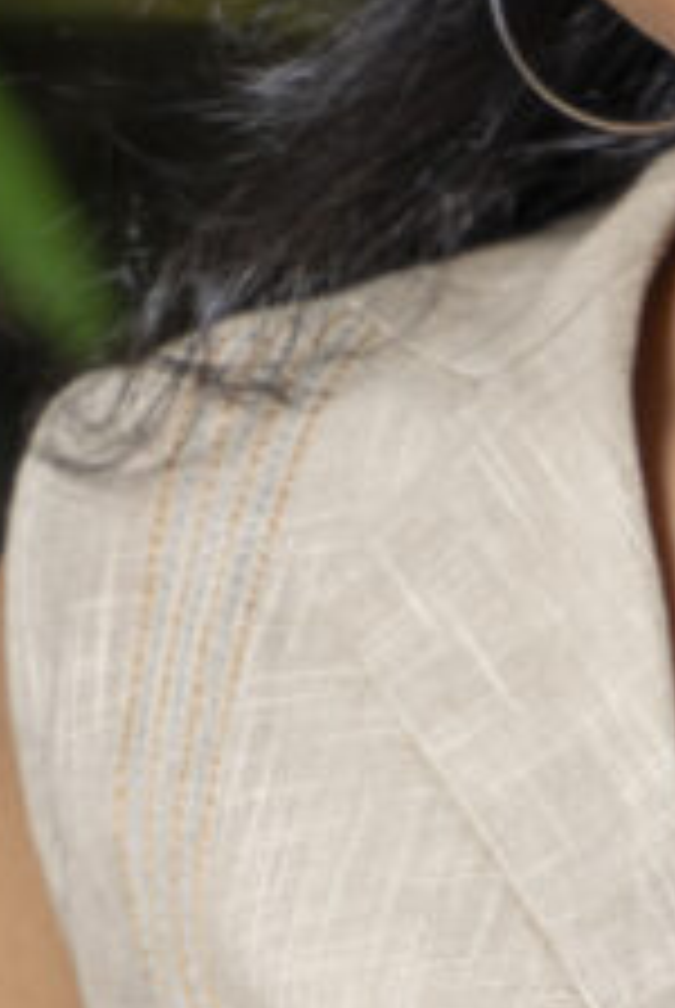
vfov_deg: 2.6
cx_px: 1066
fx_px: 22485
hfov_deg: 1.7
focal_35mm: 802
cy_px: 1678
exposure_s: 1/200
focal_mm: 200
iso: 125
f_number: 5.6
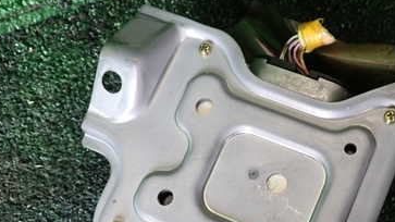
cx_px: 258
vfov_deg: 22.0
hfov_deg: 38.1
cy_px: 162
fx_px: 565
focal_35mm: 54
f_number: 2.3
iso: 250
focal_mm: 5.4
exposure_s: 1/30
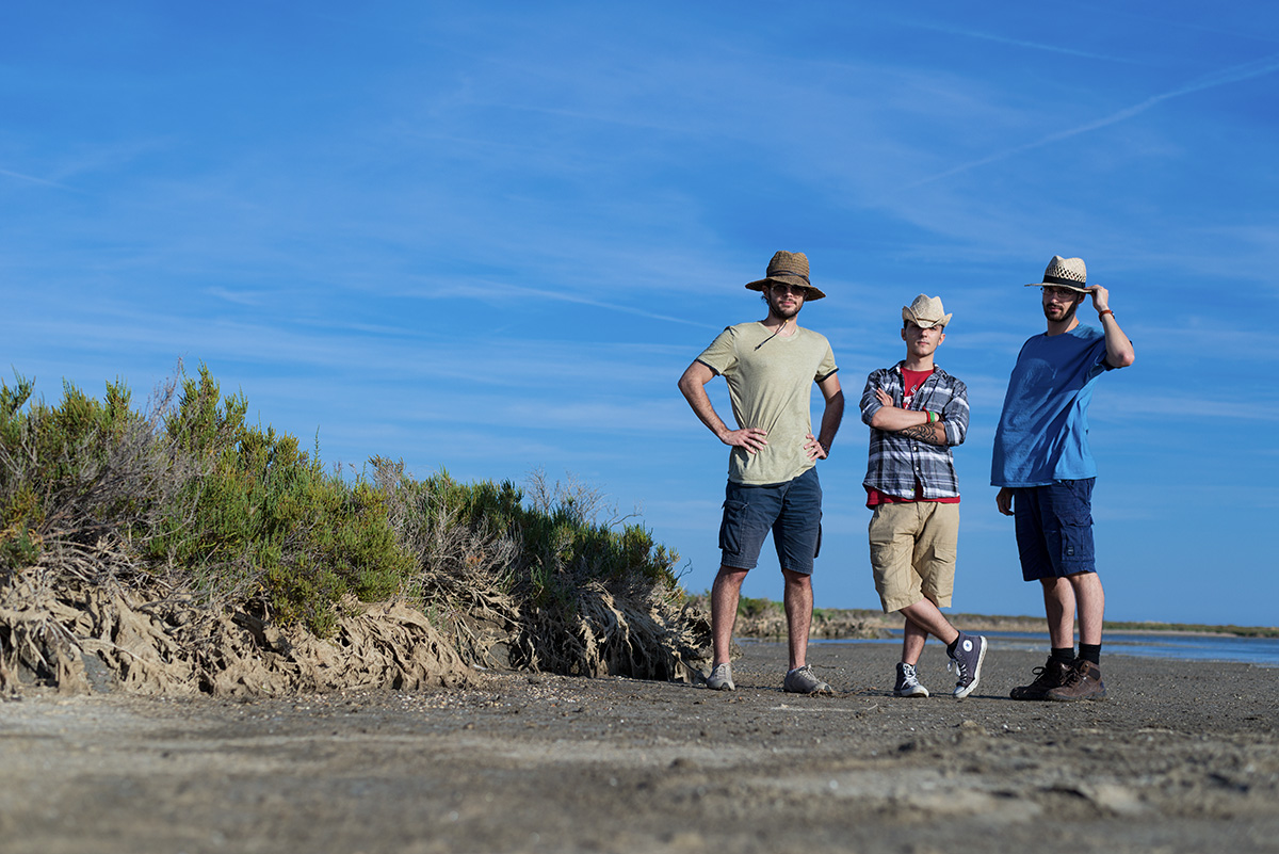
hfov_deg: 39.6
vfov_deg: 27.0
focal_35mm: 50
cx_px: 640
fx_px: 1777
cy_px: 427
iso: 100
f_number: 3.2
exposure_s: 1/2500
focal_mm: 50
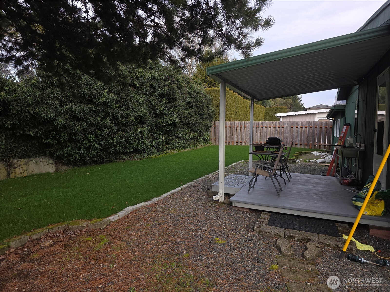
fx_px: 259
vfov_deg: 58.9
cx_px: 195
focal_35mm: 23
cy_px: 146
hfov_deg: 73.9
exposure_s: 1/172
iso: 12
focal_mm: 6.3
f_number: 1.7
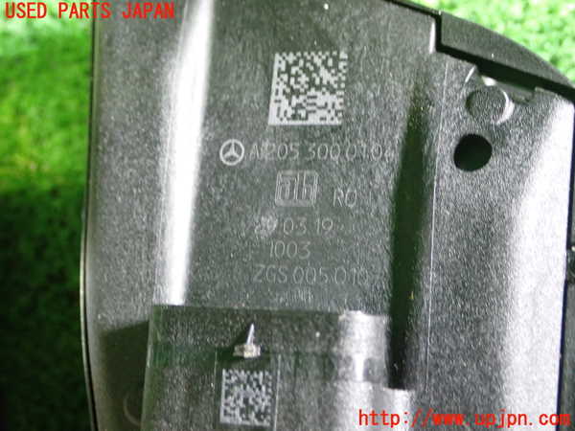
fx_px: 963
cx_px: 288
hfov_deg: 33.2
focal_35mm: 58
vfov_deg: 25.2
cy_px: 216
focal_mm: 10.35
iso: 800
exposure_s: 1/15
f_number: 3.5
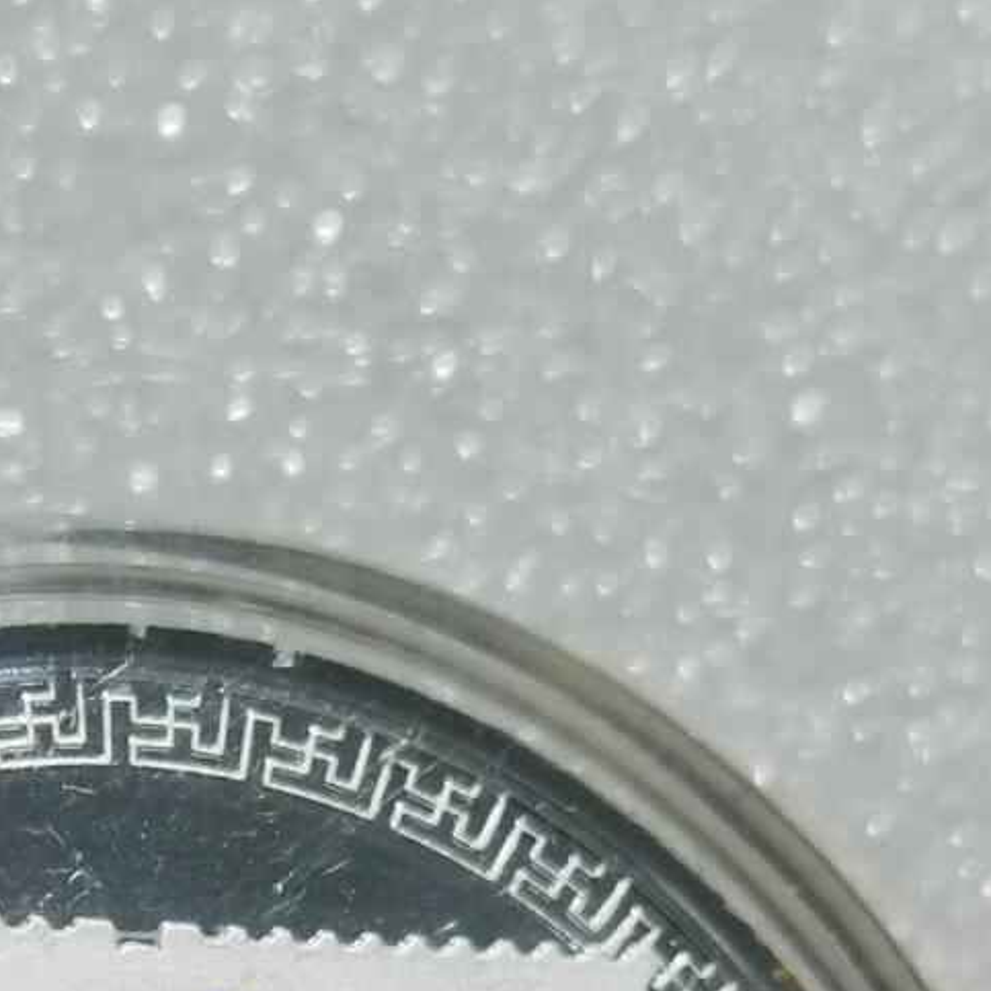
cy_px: 1348
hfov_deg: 9.6
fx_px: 5862
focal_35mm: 181
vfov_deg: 9.5
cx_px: 0
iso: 64
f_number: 1.9
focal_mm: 6.67
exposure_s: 1/100
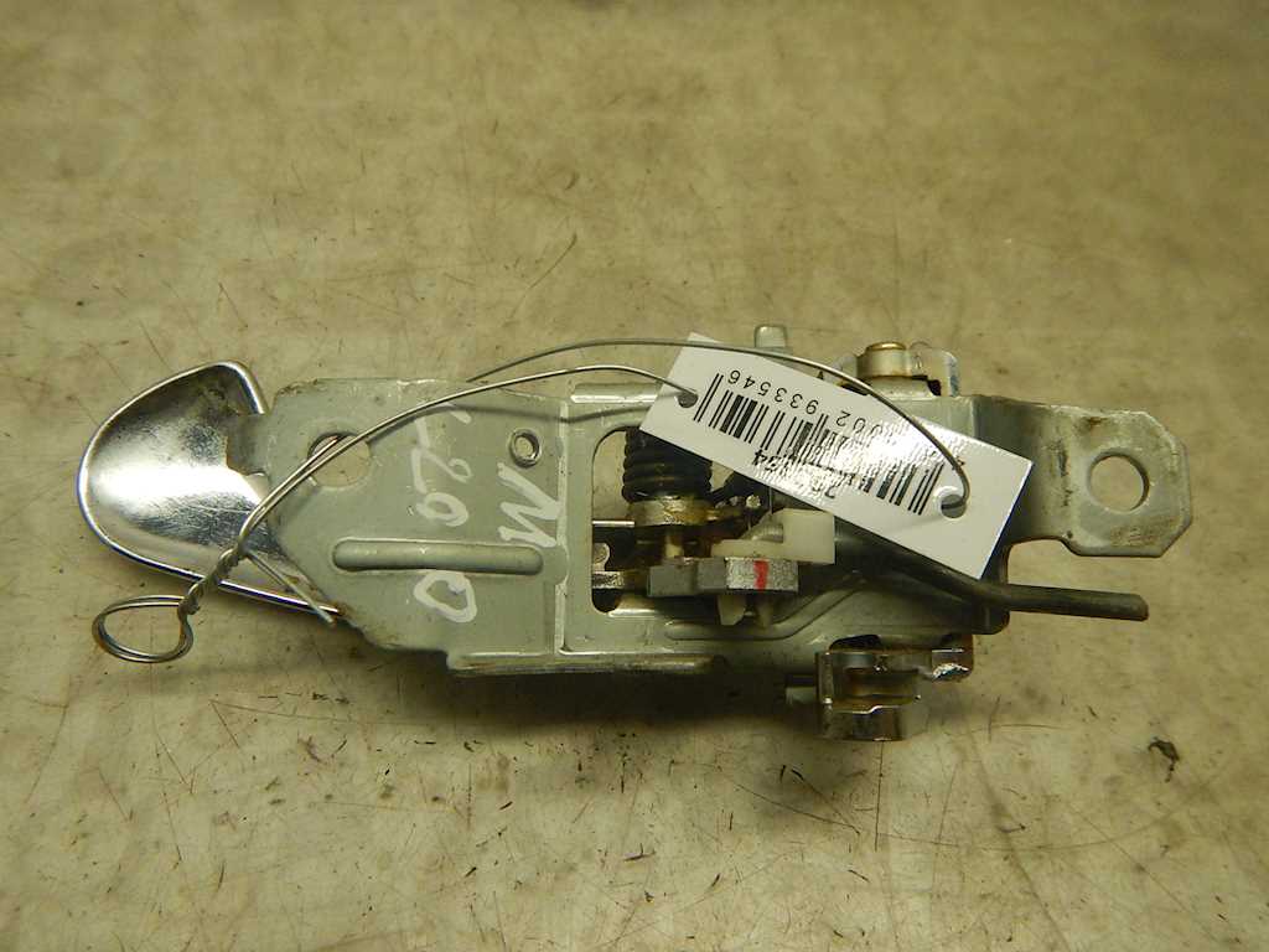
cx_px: 634
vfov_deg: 56.8
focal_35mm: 24
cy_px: 476
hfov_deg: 71.6
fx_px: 880
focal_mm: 4.3
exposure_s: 1/60
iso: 125
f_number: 2.8
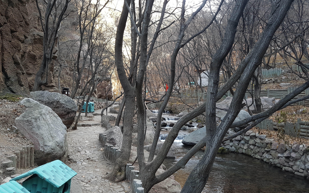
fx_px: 236
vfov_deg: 44.5
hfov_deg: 66.5
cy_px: 107
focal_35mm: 28
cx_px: 153
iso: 64
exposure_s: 1/50
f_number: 1.7
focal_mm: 4.2
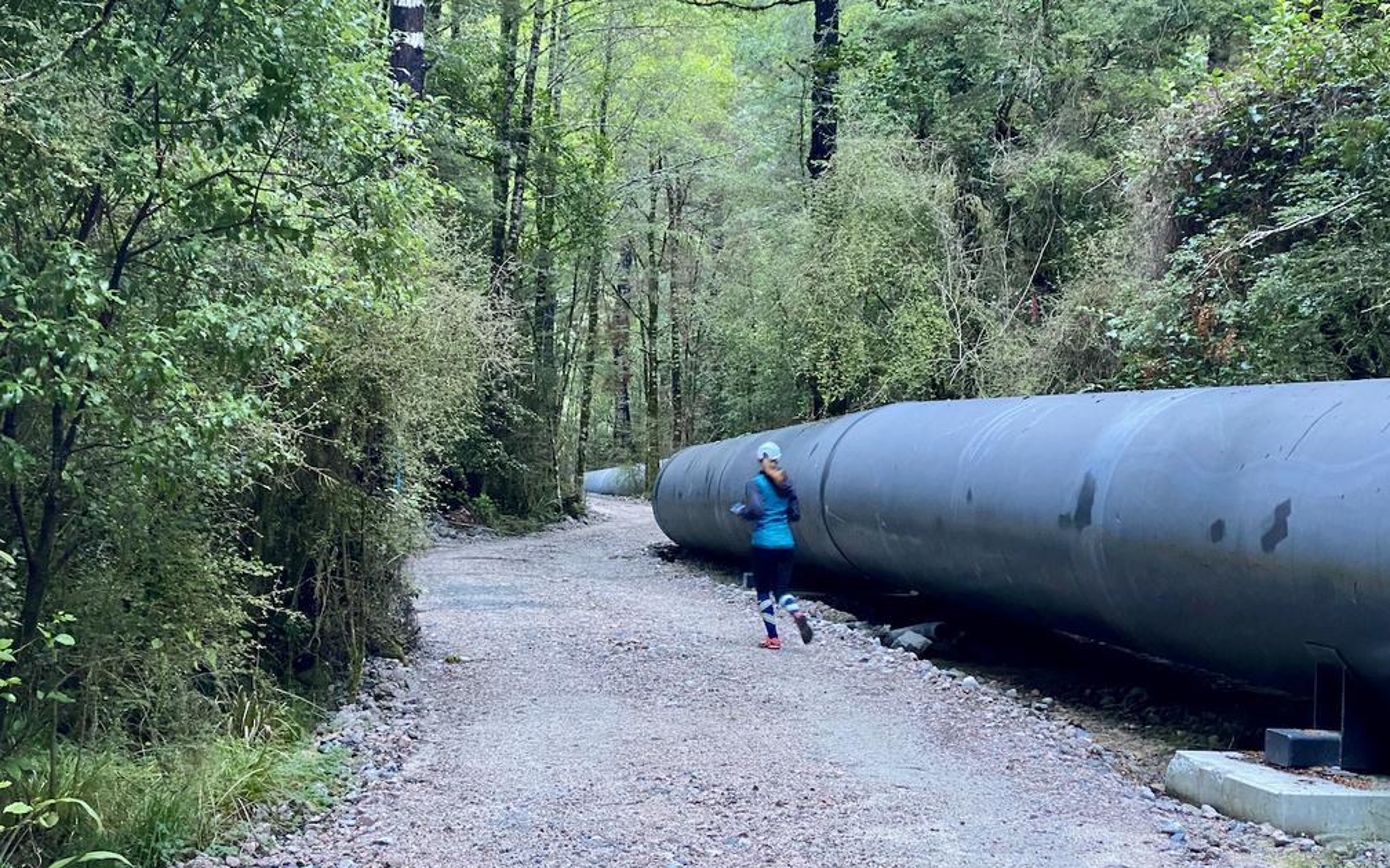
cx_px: 705
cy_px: 417
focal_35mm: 56
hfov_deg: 36.3
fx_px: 2121
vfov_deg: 23.1
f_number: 2
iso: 400
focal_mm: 6
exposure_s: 1/38
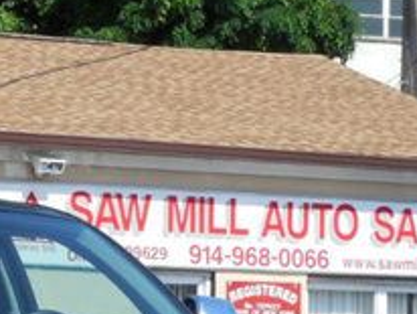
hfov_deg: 8.1
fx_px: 2919
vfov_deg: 6.1
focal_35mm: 242
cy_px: 458
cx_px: -134
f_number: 4.5
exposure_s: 1/500
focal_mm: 14.1
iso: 125
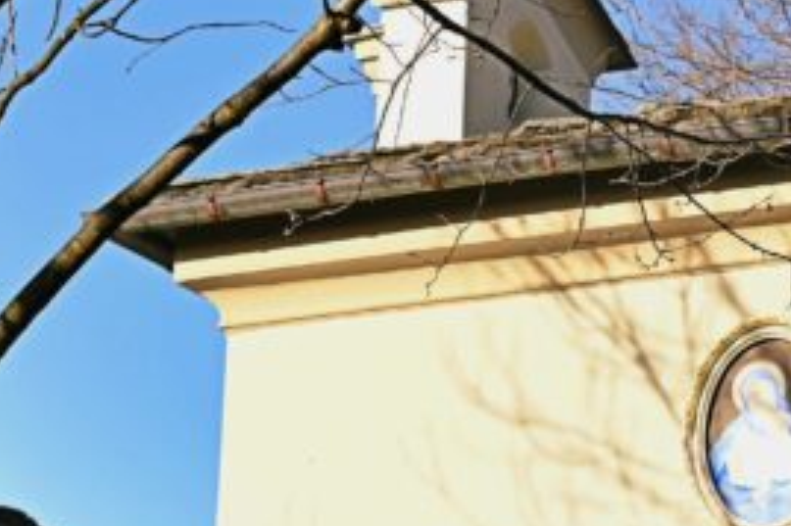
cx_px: 562
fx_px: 4172
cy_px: 716
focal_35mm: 190
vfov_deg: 7.1
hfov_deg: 10.8
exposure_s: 1/500
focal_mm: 50
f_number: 5
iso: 100
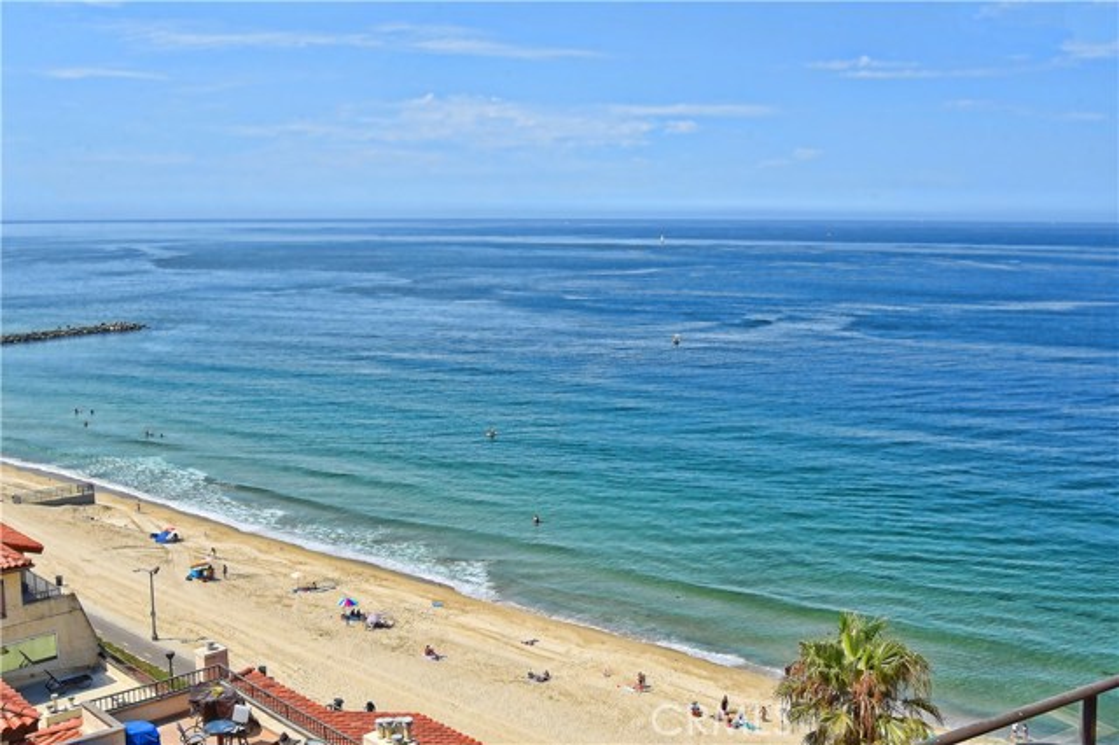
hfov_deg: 53.2
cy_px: 372
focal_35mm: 36
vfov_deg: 36.8
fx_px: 1118
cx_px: 560
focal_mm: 24
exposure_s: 1/250
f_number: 14
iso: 250
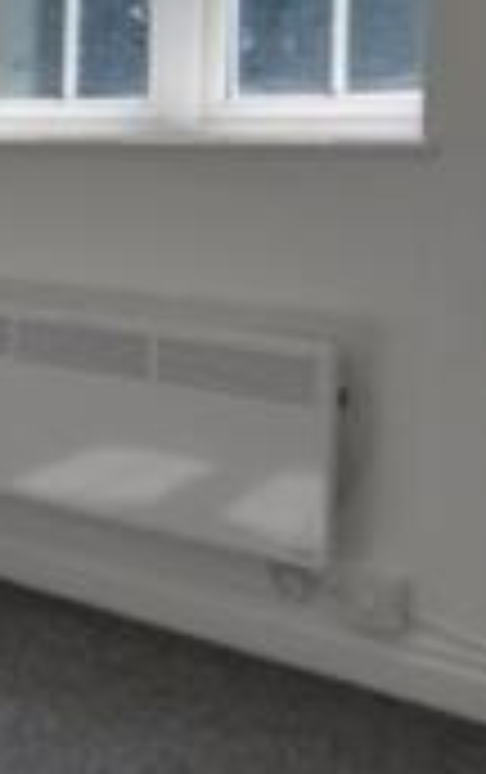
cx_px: -493
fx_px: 1350
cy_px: 182
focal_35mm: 64
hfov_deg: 15.9
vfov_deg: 31.3
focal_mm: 11
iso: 400
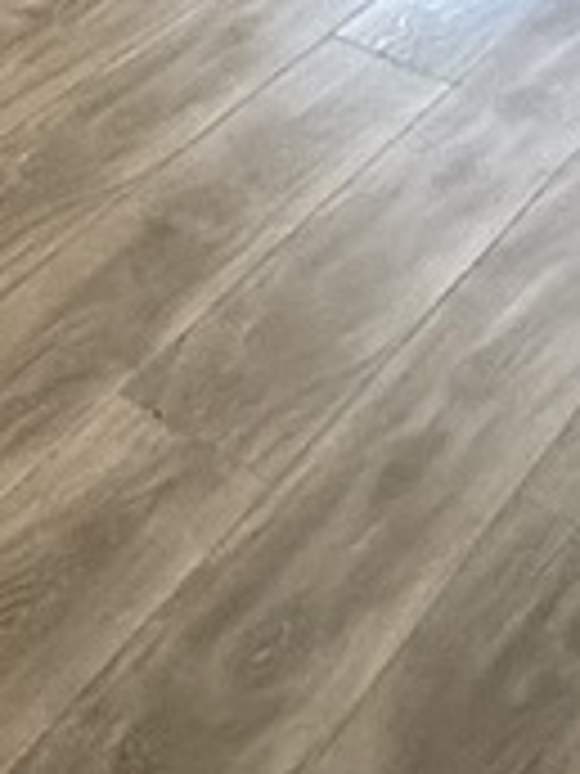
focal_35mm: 88
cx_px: 9
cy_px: -410
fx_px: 1966
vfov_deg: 19.3
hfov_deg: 16.5
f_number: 2.2
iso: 1000
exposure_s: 1/60
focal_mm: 2.22
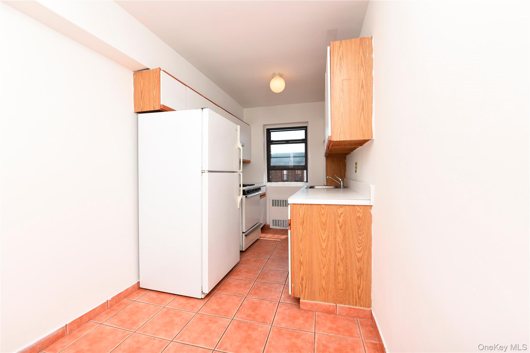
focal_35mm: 15
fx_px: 221
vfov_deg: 77.3
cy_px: 176
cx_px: 265
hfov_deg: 100.4
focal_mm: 15
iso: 200
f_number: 7.1
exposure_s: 1/200
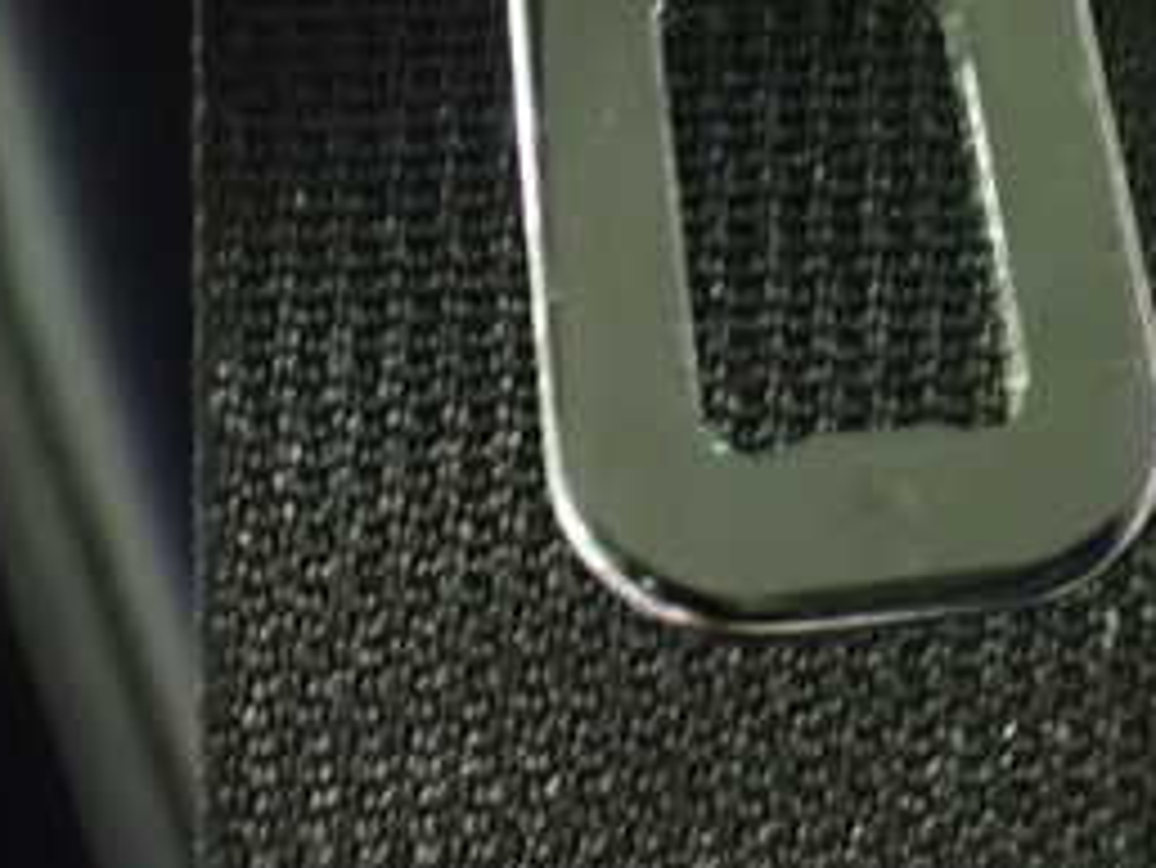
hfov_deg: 27.2
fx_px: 2339
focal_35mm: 70
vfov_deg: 19.9
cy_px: -139
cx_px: 927
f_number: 2.3
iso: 1600
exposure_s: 1/10
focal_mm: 5.4
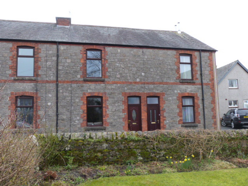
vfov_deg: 46.8
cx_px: 124
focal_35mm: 30
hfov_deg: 60.0
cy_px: 93
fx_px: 215
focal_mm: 5.2
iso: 200
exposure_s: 1/250
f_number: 3.6
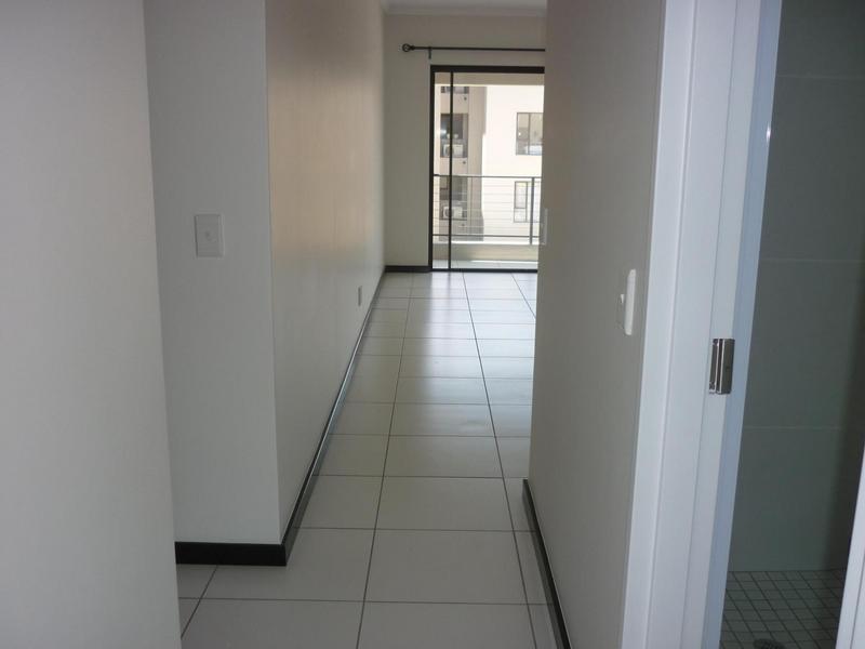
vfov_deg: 42.9
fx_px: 825
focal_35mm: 33
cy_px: 324
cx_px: 432
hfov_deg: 55.4
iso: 100
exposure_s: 1/200
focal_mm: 5.5
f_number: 2.8
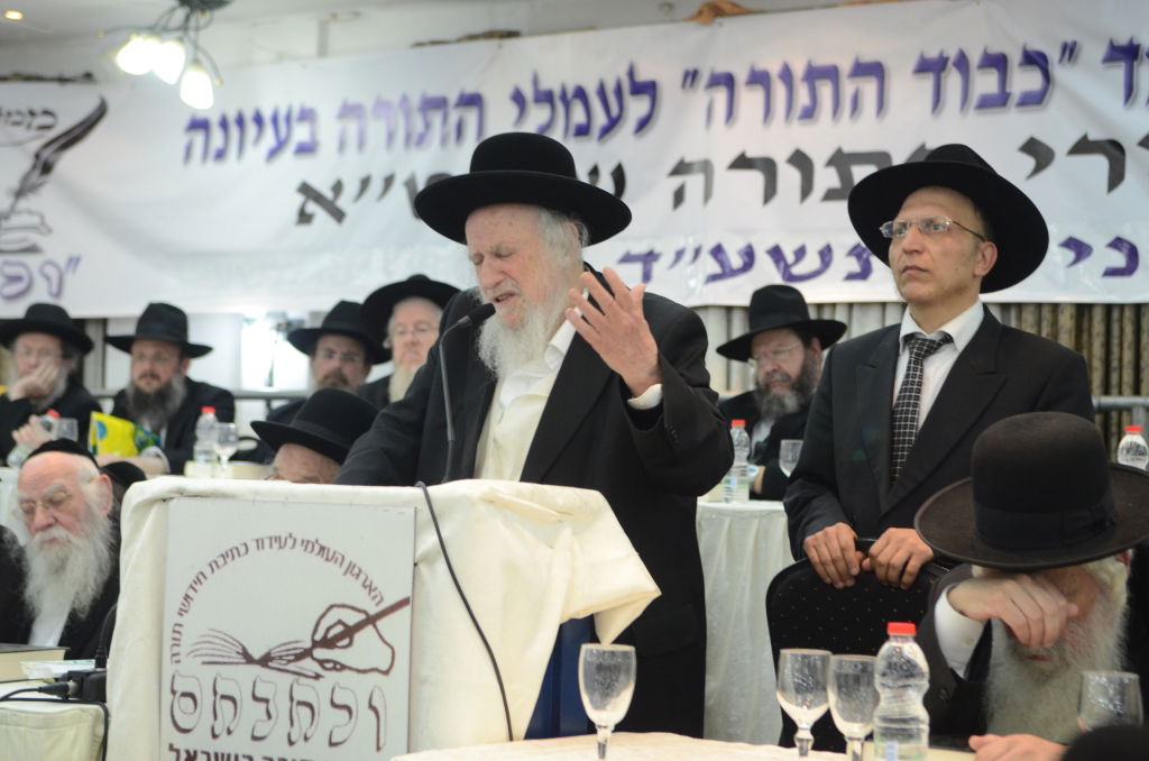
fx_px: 2389
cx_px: 574
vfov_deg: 18.1
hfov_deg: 27.0
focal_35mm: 75
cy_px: 380
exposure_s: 1/125
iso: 1250
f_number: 3.5
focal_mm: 50
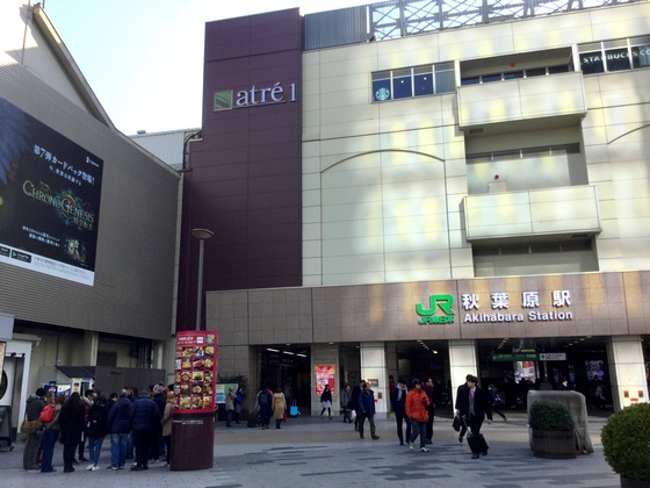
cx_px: 325
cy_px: 244
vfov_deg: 45.4
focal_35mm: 31
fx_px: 582
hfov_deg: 58.4
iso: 25
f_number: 2.4
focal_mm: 3.3
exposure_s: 1/627
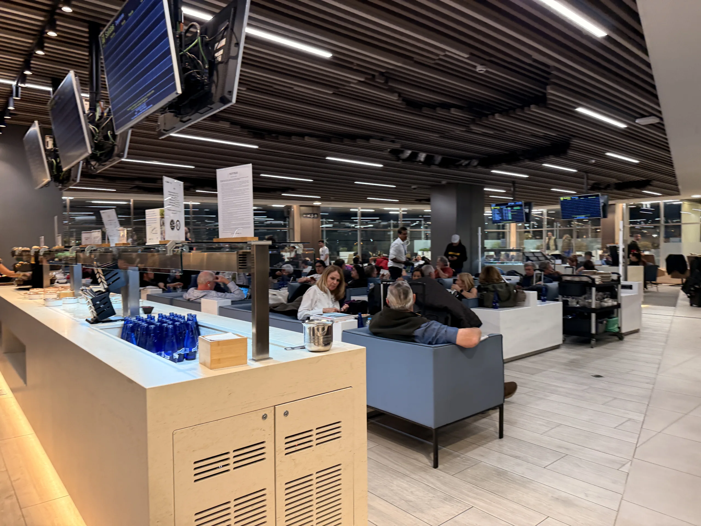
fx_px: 486
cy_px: 263
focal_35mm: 24
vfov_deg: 56.8
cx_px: 350
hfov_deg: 71.6
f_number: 1.78
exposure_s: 1/100
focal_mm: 6.76
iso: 250
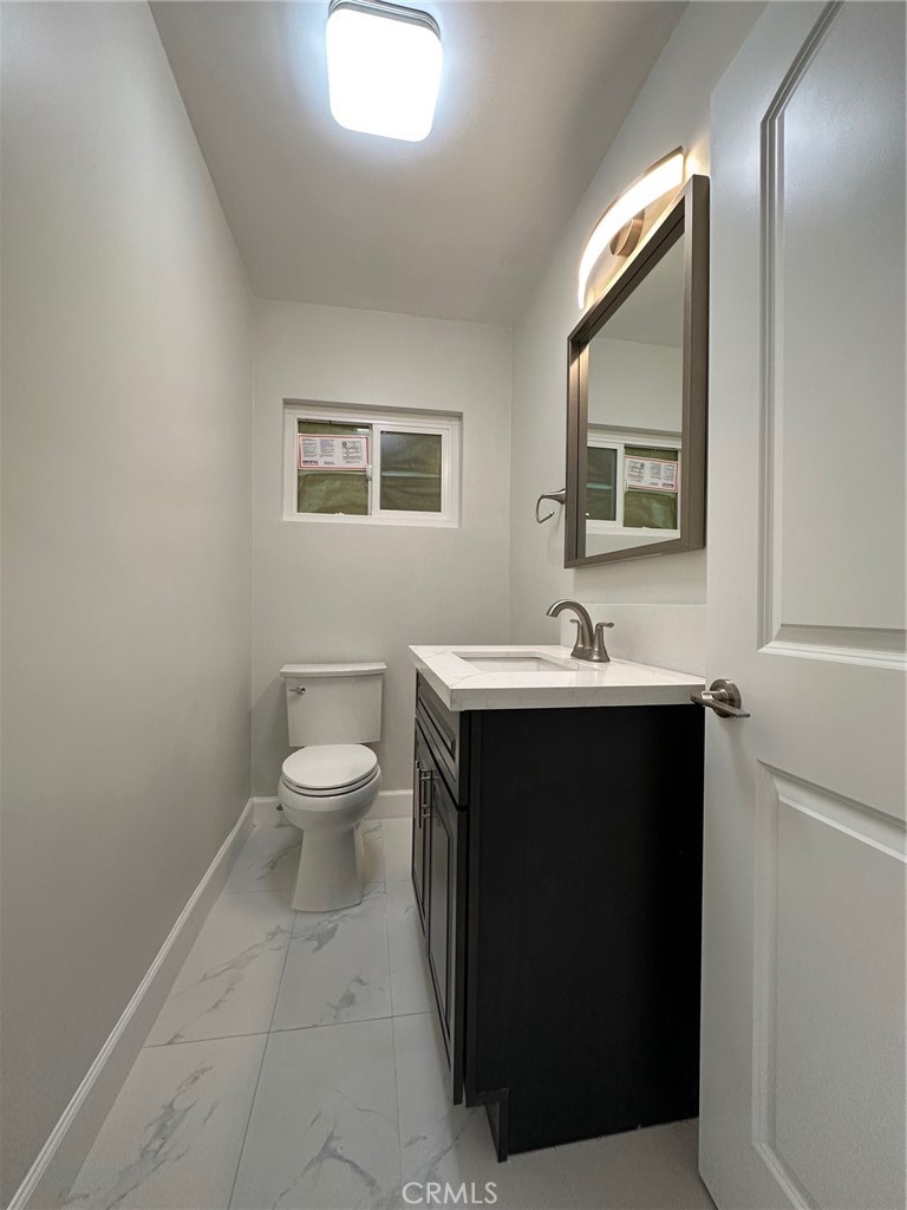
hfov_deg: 85.7
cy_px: 605
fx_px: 489
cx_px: 454
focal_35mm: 14
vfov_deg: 102.1
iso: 200
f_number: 2.2
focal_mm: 2.22
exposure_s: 1/120
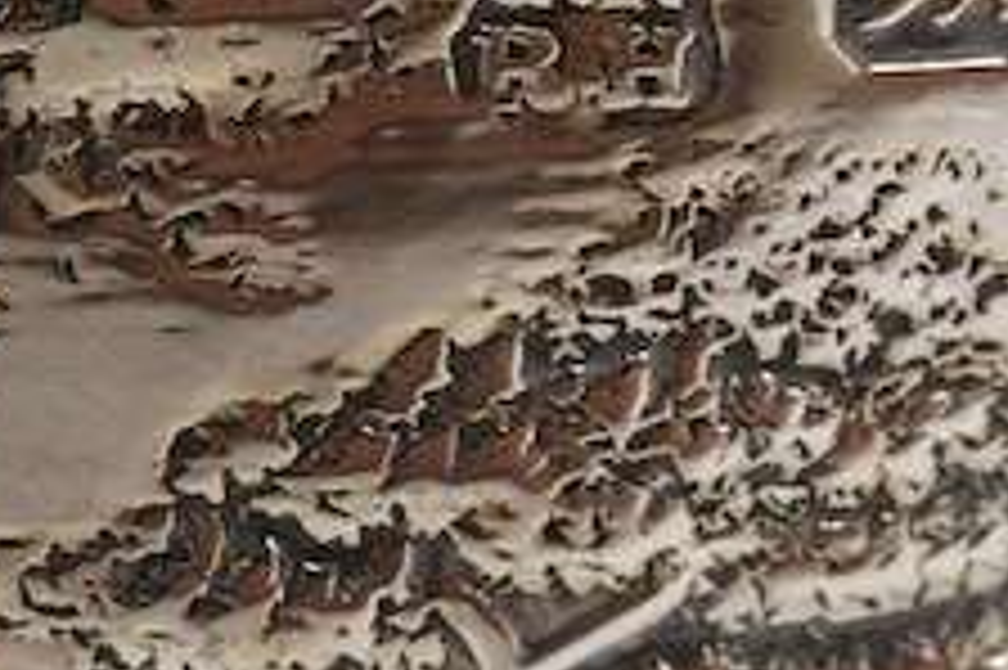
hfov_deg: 9.1
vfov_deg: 6.0
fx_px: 6323
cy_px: -117
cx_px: 884
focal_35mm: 226
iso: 2500
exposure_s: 1/100
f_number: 20
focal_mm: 30
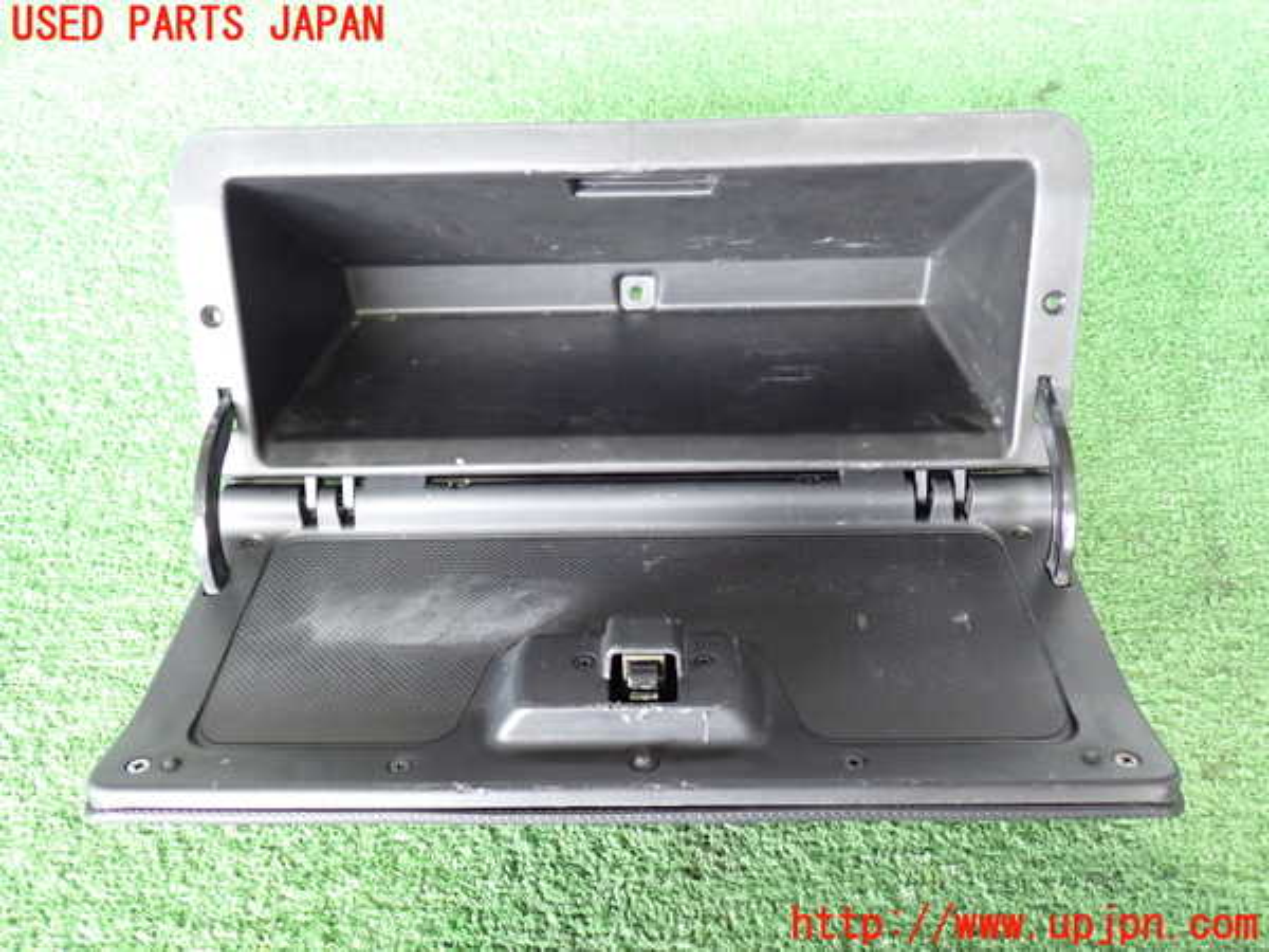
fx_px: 1100
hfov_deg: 60.0
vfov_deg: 46.8
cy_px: 476
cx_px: 634
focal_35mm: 30
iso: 640
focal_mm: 5.4
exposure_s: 1/30
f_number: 2.3
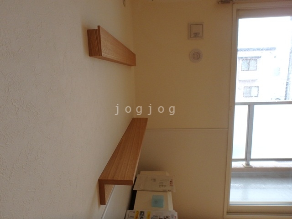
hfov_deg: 79.0
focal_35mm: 21
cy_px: 110
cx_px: 146
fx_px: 177
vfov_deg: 63.4
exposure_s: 1/30
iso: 250
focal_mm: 3.7
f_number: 3.5
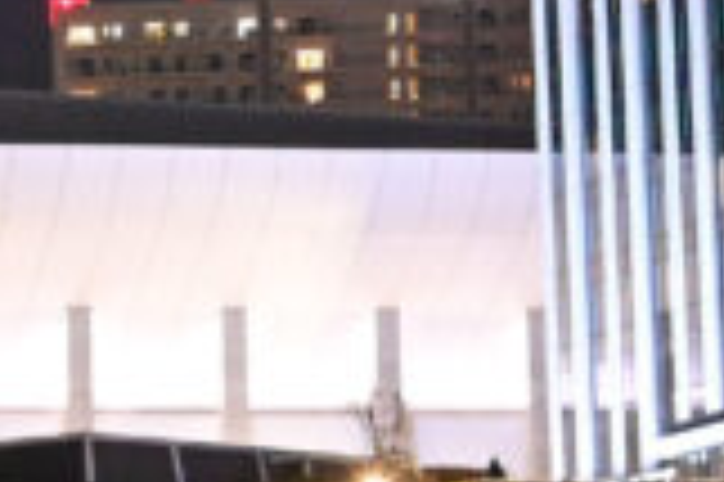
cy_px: 70
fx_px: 4842
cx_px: -265
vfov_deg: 5.7
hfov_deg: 8.4
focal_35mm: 241
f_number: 4
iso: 4000
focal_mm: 38
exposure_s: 1/13
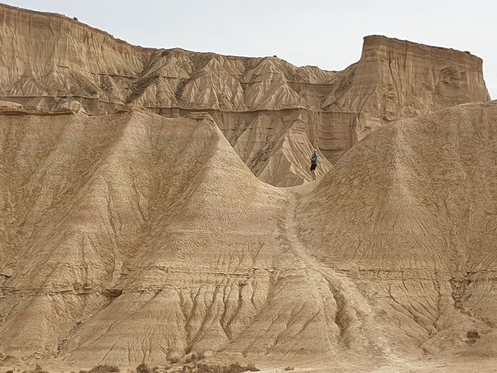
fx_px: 373
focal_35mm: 26
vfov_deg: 53.1
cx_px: 248
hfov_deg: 67.3
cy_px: 186
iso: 50
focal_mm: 4.3
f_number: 2.4
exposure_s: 1/1276
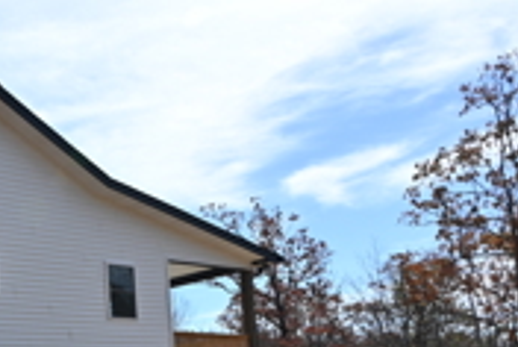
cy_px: 365
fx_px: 735
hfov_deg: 32.3
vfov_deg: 25.0
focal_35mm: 51
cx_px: -100
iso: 100
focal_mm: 13.5
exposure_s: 1/200
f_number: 11
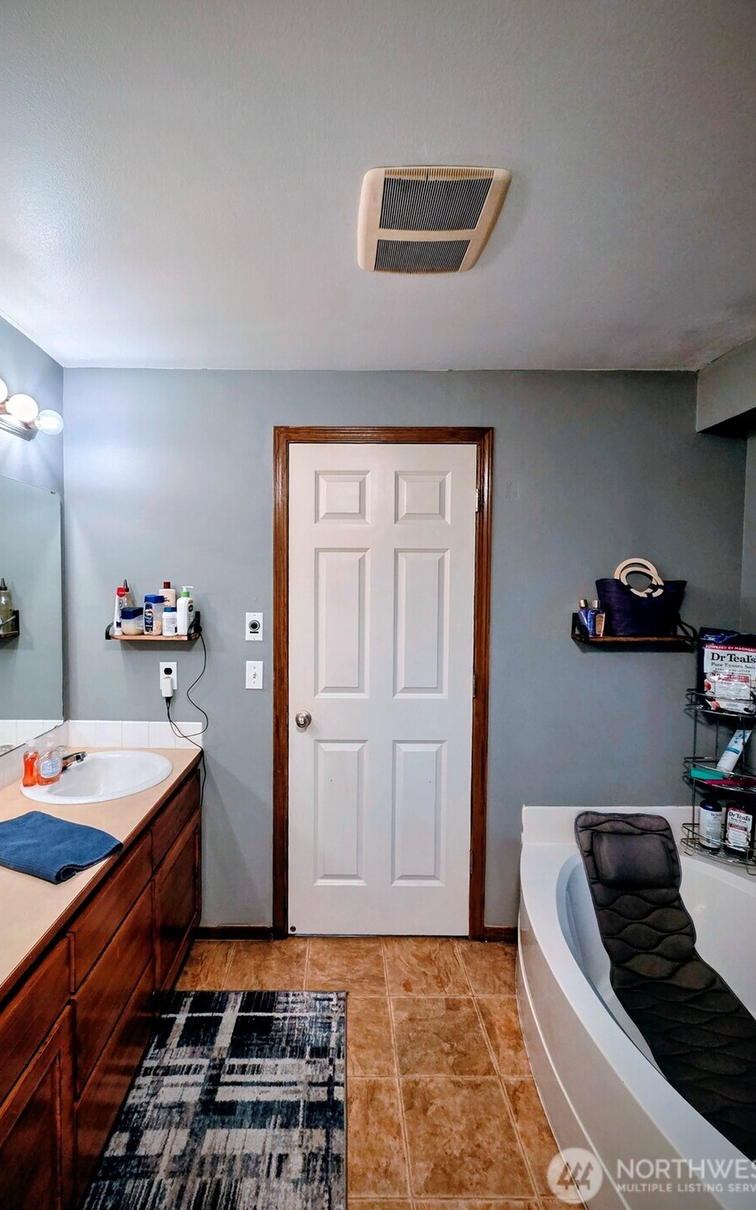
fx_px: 461
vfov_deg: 105.3
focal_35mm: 14
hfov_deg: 78.5
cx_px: 347
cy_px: 600
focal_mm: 2.2
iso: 200
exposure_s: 1/60
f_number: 2.2
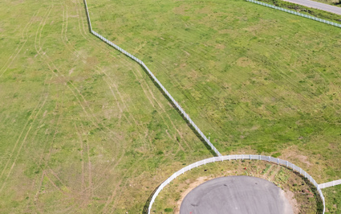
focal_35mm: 54
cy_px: -14
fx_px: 502
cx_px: 246
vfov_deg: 22.8
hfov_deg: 36.8
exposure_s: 1/1600
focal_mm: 8.38
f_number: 2.8
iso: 100
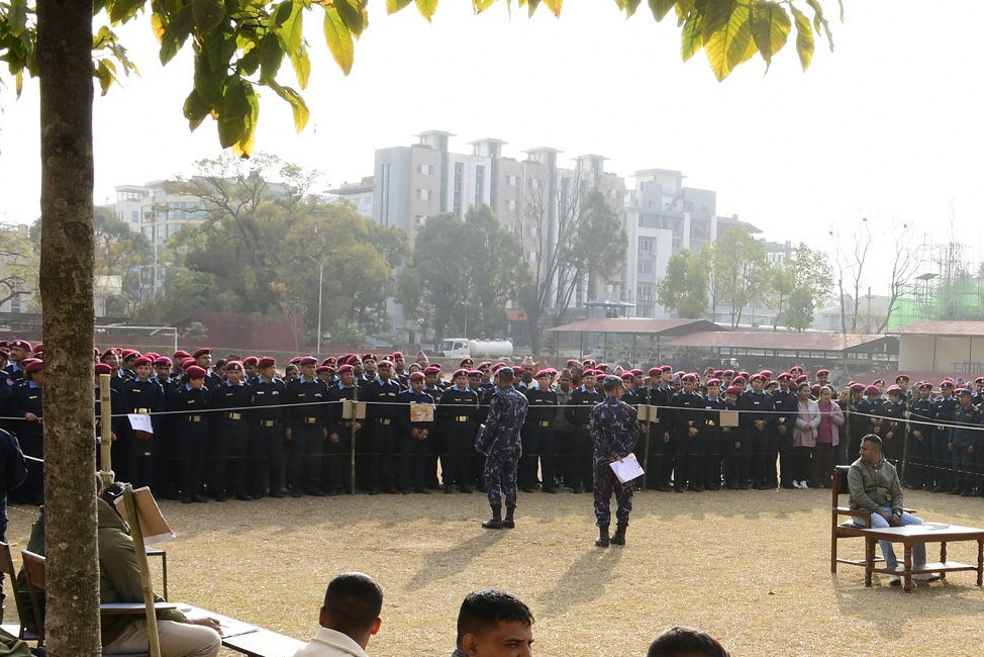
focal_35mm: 54
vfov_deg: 24.6
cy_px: 551
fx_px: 1476
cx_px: 920
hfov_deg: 34.4
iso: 320
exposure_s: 1/160
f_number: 10
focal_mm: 18
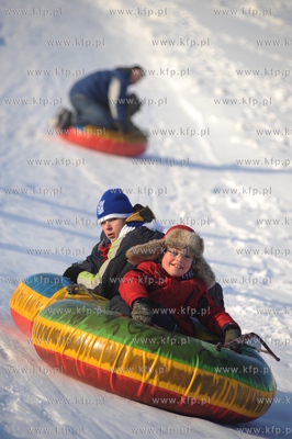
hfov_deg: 6.9
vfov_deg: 10.3
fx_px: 2437
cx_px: 146
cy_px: 220
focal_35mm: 200
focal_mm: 200
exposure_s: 1/640
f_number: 5
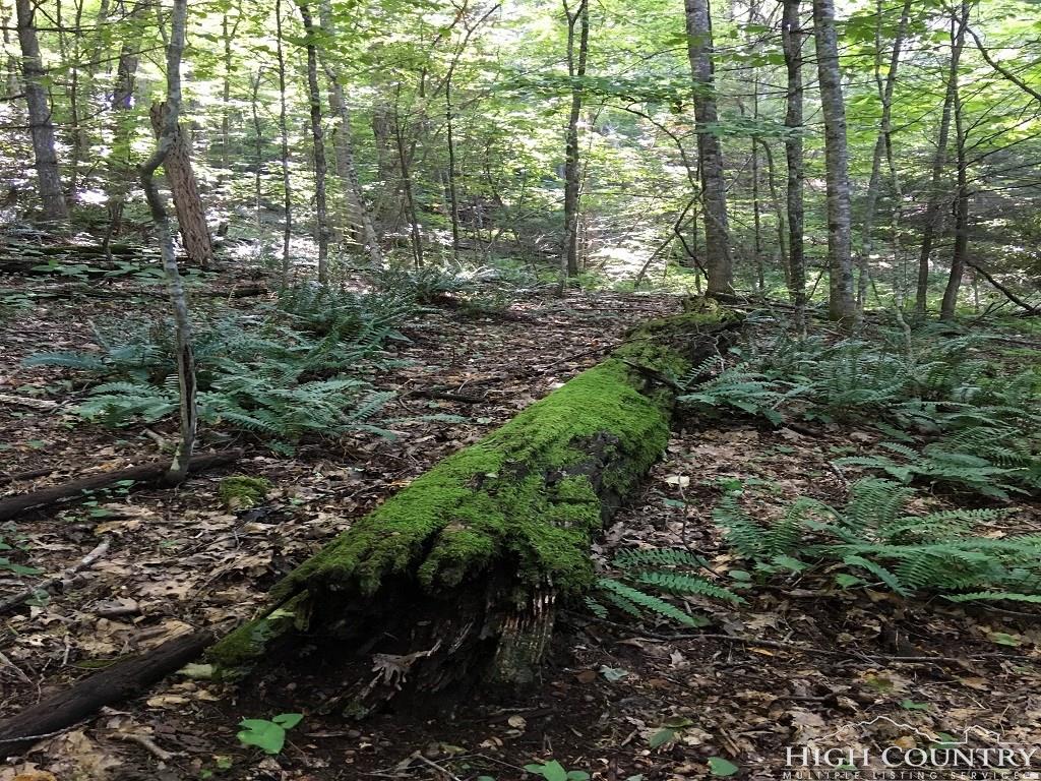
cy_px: 390
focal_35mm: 29
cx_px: 520
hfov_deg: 61.7
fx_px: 872
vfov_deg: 48.2
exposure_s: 1/30
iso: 160
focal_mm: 4.15
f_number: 2.2
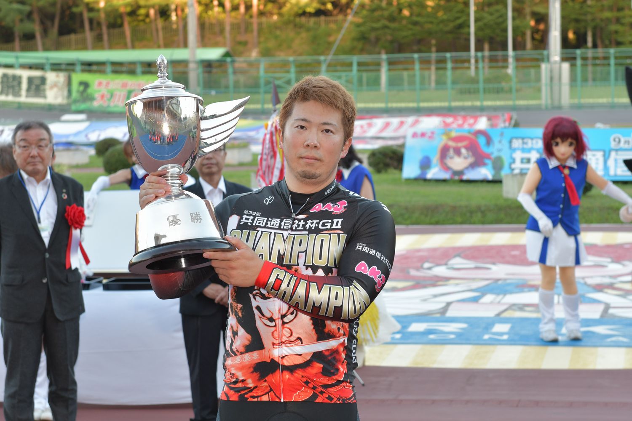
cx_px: 316
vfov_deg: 13.0
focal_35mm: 105
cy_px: 210
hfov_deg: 19.5
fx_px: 1843
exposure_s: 1/160
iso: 500
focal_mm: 70
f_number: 5.6
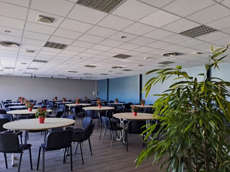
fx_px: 166
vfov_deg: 54.9
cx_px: 115
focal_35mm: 25
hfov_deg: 69.4
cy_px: 86
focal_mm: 4.65
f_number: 1.8
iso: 320
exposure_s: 1/25
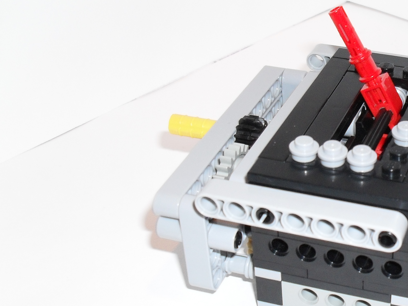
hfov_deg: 28.1
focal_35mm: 66
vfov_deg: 22.2
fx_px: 778
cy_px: 189
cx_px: 379
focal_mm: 6.3
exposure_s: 1/45
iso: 200
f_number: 3.2
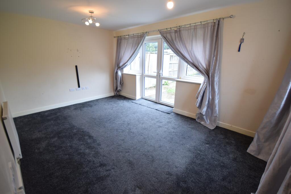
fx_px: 121
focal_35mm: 15
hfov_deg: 100.4
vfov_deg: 77.3
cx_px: 146
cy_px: 97
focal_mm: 10
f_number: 4
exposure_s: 1/60
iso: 720
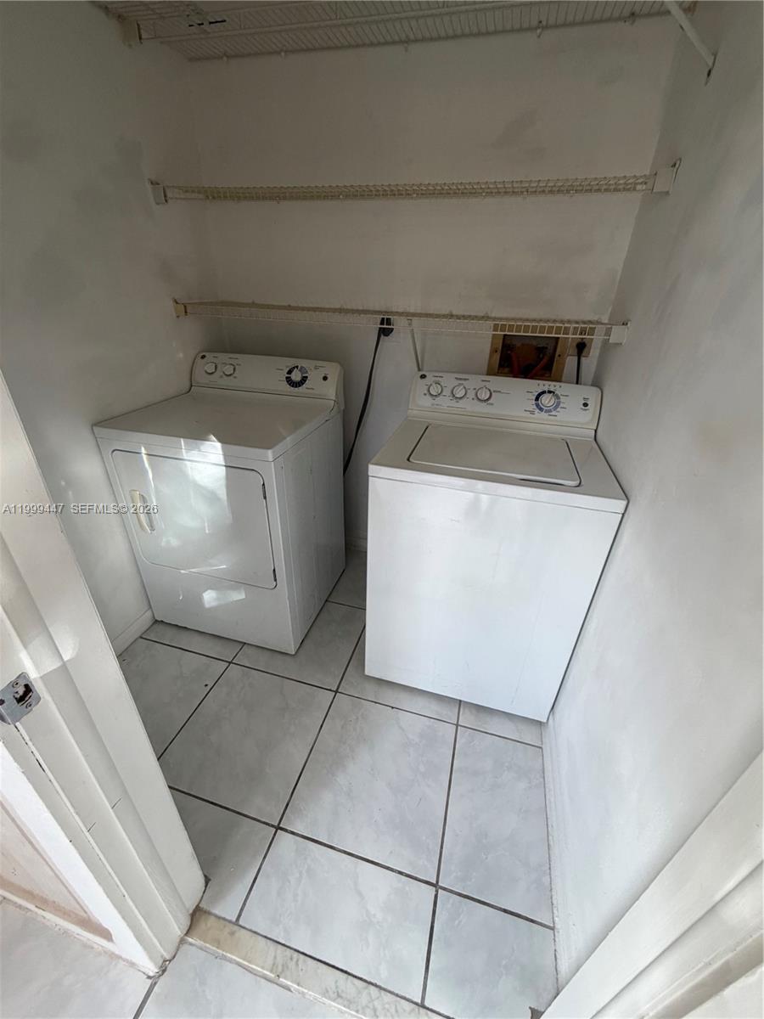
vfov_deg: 102.1
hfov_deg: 85.7
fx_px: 412
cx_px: 382
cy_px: 510
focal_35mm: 14
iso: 200
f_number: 2.2
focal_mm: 2.22
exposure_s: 1/120
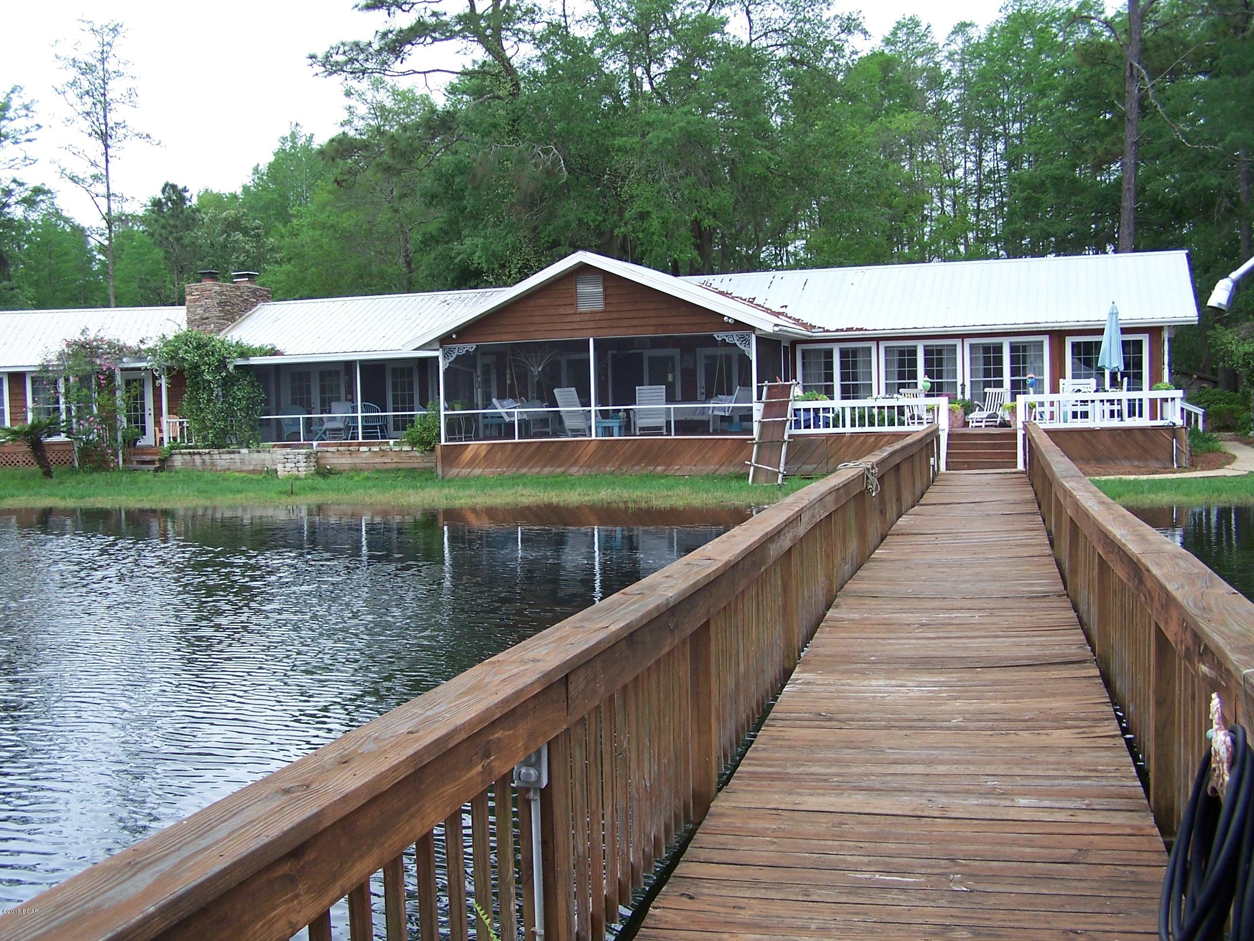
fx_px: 1377
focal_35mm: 38
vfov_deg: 37.7
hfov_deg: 49.0
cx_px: 627
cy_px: 470
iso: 80
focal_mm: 6.3
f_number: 2.8
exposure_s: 1/500
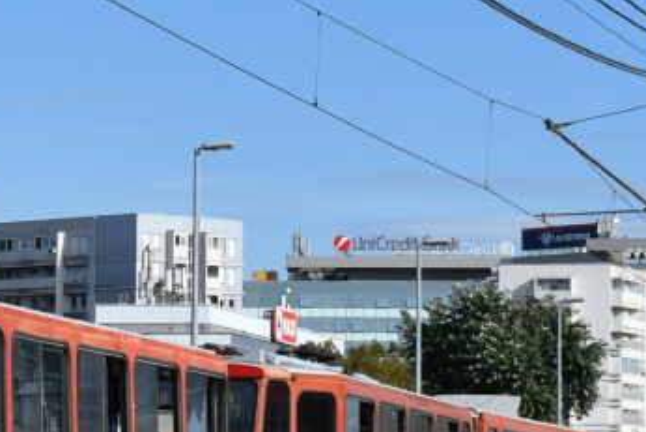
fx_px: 3842
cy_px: 300
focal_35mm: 214
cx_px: -336
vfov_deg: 6.4
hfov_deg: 9.3
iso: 200
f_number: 8
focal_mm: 38
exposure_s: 1/833
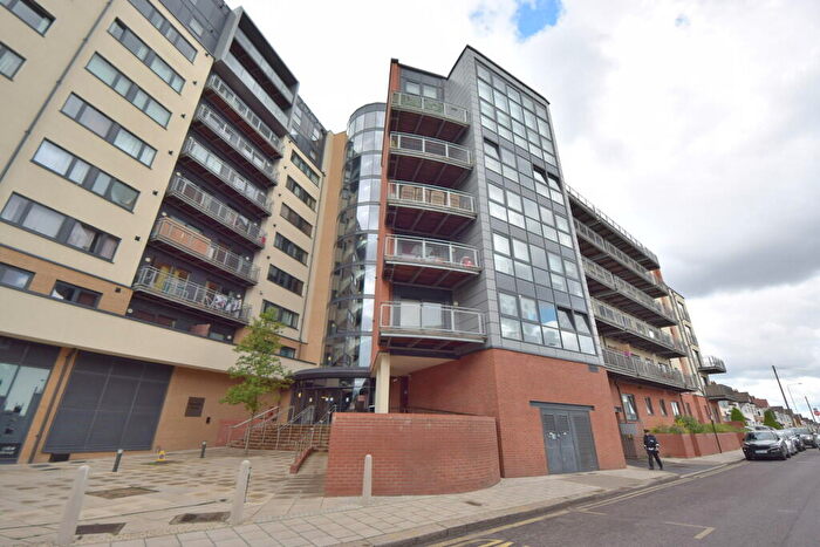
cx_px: 410
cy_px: 274
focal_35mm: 16
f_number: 7.1
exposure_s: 1/200
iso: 100
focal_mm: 10.5
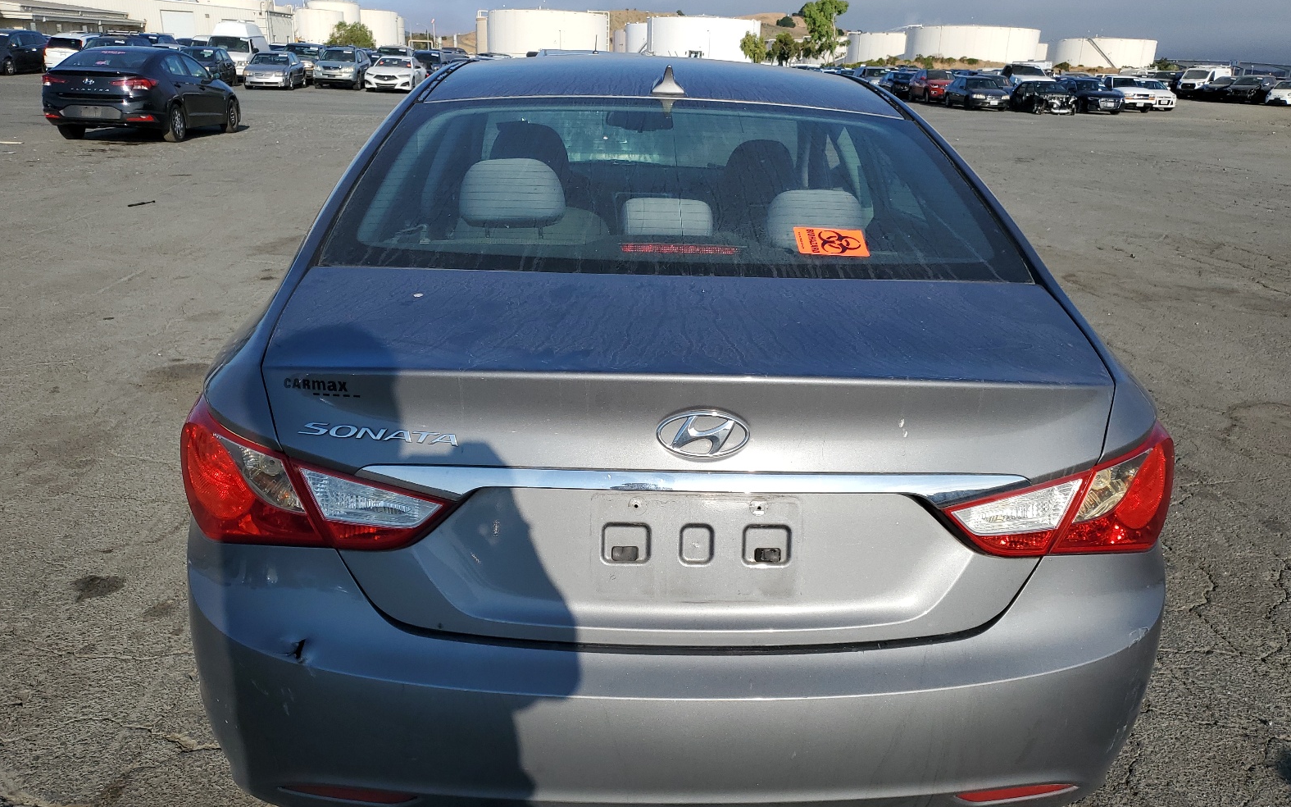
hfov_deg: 66.5
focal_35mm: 28
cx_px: 652
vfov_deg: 44.3
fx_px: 985
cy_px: 486
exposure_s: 1/5000
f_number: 1.5
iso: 50
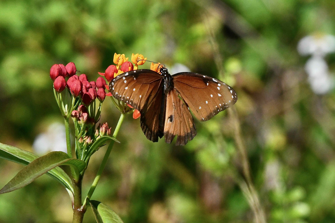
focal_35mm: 500
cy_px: 112
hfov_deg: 4.1
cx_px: 168
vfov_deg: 2.7
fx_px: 4652
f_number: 32
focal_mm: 500
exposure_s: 1/1000
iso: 5000
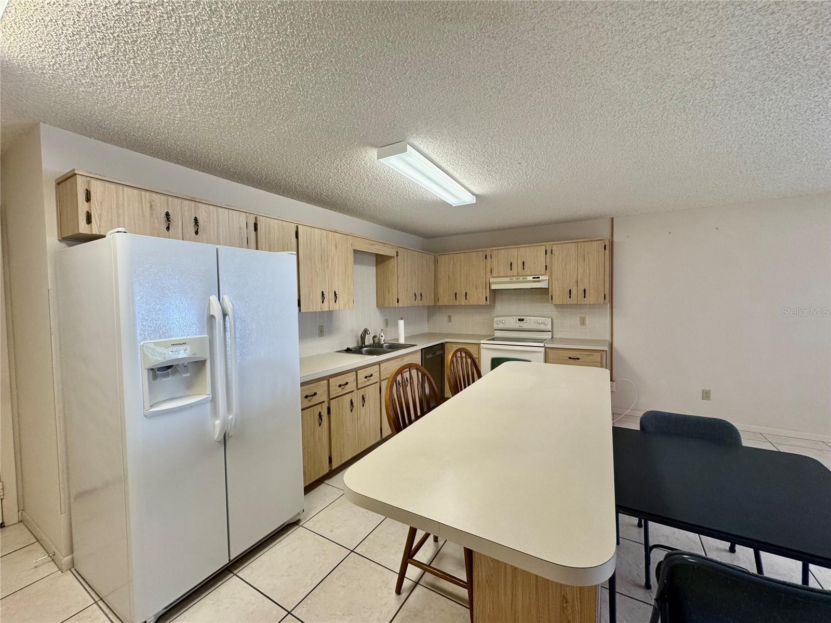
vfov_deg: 85.7
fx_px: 336
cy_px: 312
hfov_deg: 102.1
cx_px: 416
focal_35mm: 14
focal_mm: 2.22
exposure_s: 1/120
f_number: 2.2
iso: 200
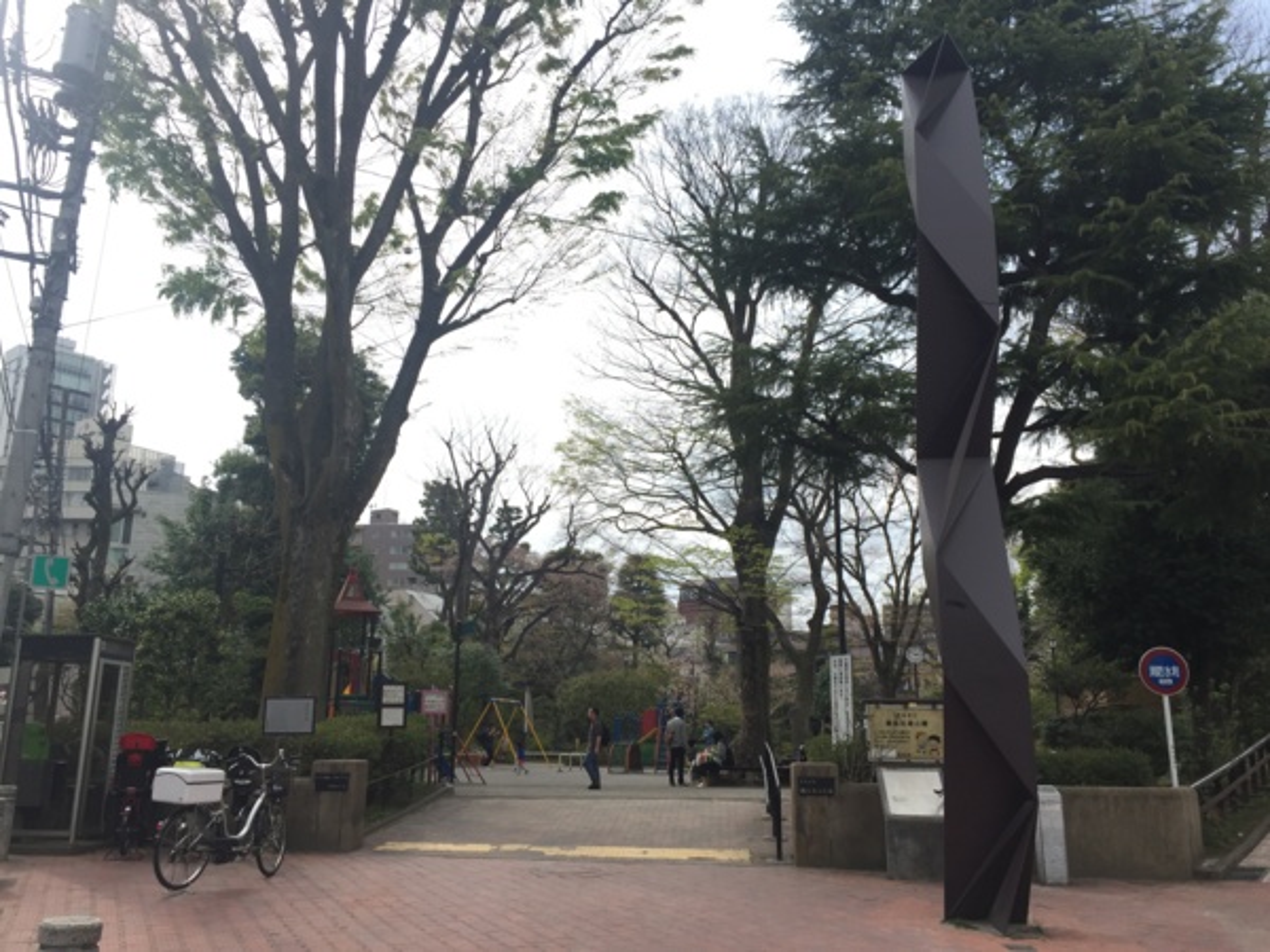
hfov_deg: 61.7
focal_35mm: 29
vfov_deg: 48.2
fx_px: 1064
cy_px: 476
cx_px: 635
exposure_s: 1/760
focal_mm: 4.15
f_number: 2.2
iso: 32
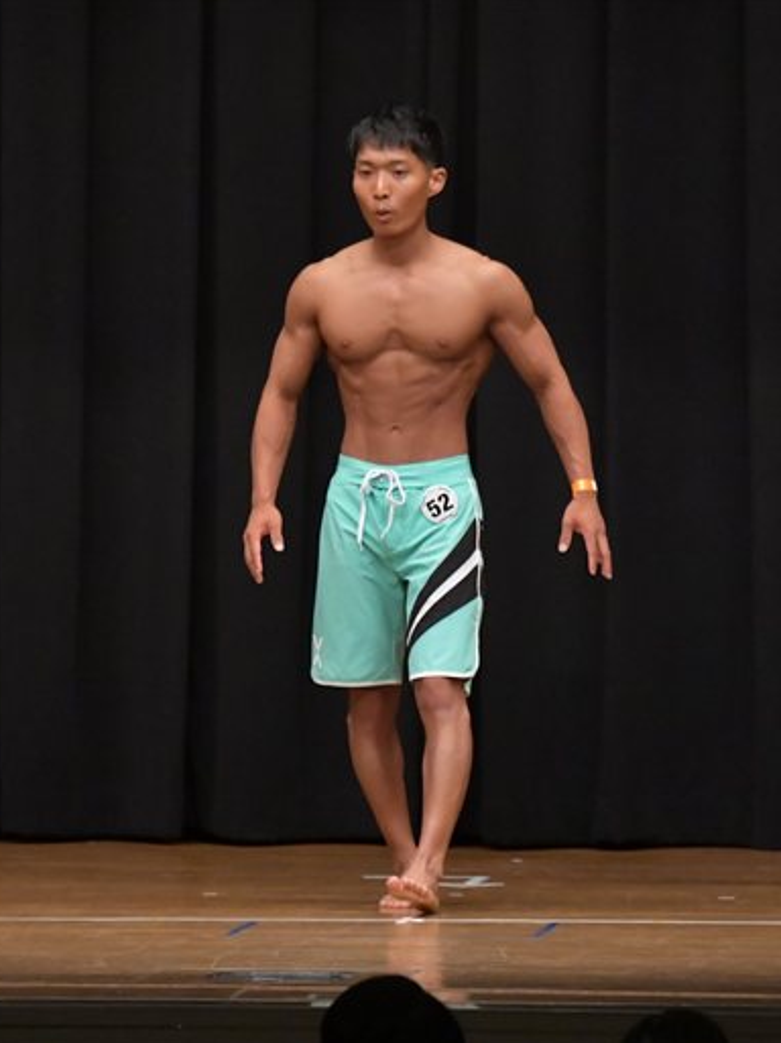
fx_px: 9849
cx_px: 367
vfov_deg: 6.1
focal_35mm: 327
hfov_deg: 4.5
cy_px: 523
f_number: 5.6
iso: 6400
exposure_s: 1/400
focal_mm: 150
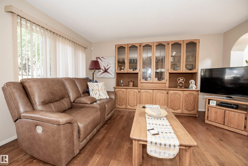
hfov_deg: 104.2
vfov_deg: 81.2
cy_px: 83
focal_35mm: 14
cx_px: 124
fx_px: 96
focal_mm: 14
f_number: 4.5
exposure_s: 1/80
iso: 800
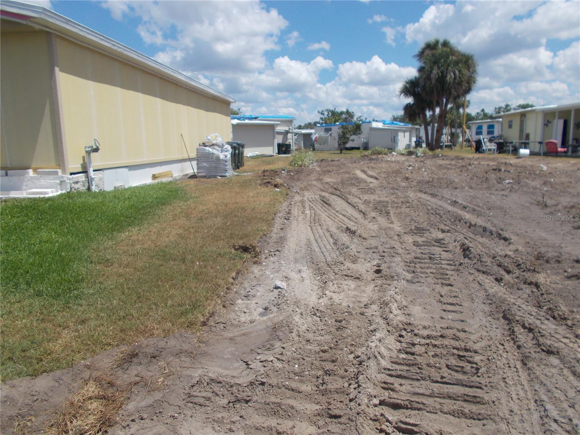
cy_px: 218
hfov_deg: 67.3
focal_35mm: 26
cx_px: 290
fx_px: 436
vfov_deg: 53.1
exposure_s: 1/250
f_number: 8
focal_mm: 4.6
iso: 80
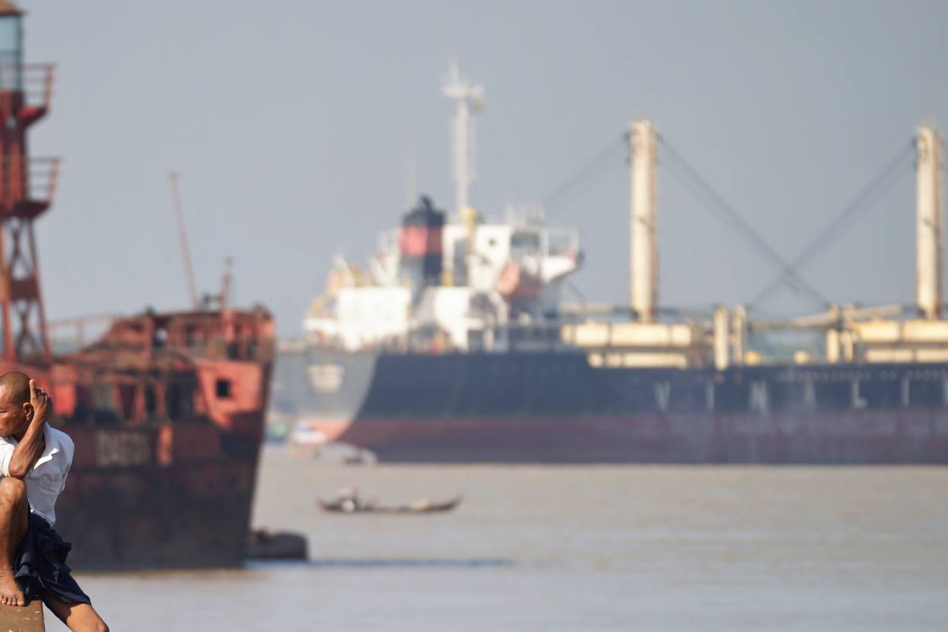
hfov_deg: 4.4
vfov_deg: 2.9
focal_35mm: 473
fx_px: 12455
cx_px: 341
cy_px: 367
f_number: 6.3
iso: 100
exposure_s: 1/400
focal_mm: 300
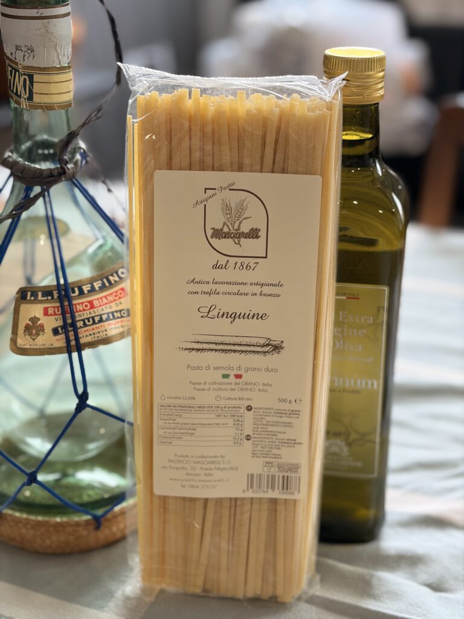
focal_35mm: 52
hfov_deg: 28.0
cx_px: 232
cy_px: 310
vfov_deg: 36.8
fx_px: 929
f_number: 1.6
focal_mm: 5.96
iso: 64
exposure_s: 1/100
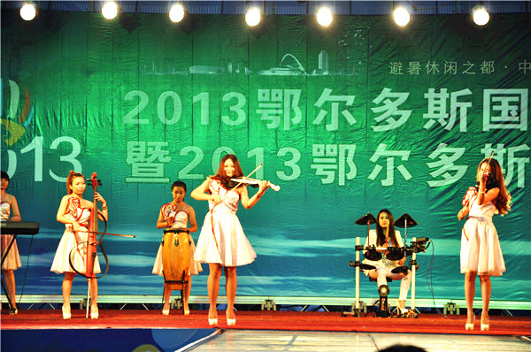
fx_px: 2319
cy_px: 176
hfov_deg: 13.1
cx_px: 266
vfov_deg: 8.7
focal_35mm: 158
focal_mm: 105
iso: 400
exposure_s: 1/80
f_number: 5.6
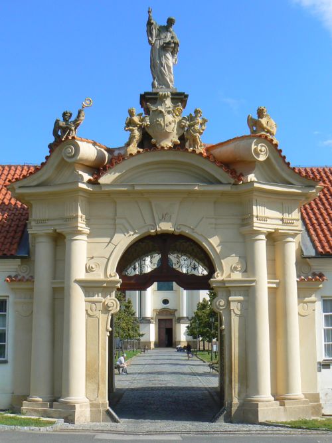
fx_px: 473
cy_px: 222
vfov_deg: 50.1
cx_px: 166
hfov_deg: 38.7
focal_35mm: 37
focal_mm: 6.2
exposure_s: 1/500
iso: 80
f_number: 6.3
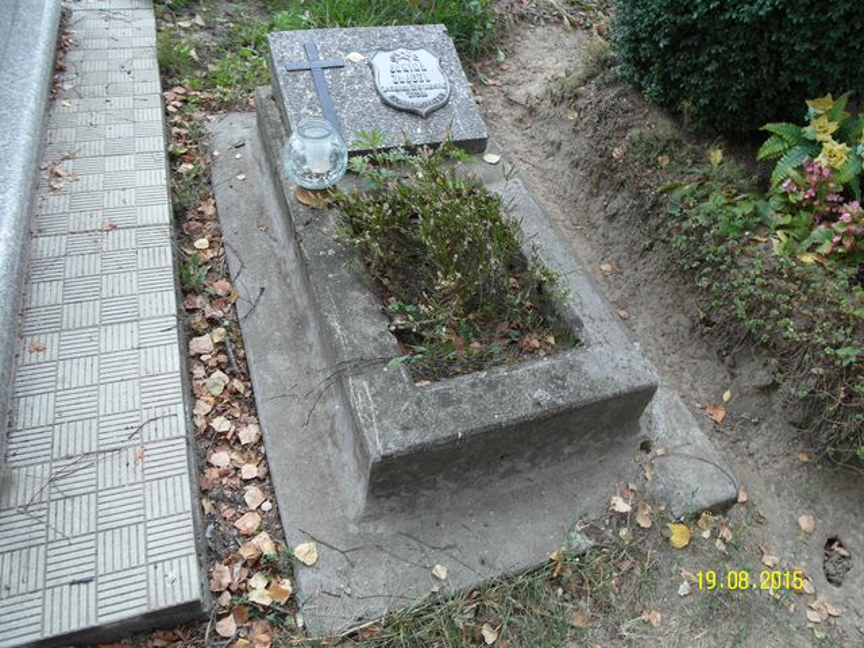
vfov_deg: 56.8
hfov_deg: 71.6
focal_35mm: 24
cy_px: 324
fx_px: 599
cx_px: 432
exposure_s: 1/45
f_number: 2.8
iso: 100
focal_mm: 5.2
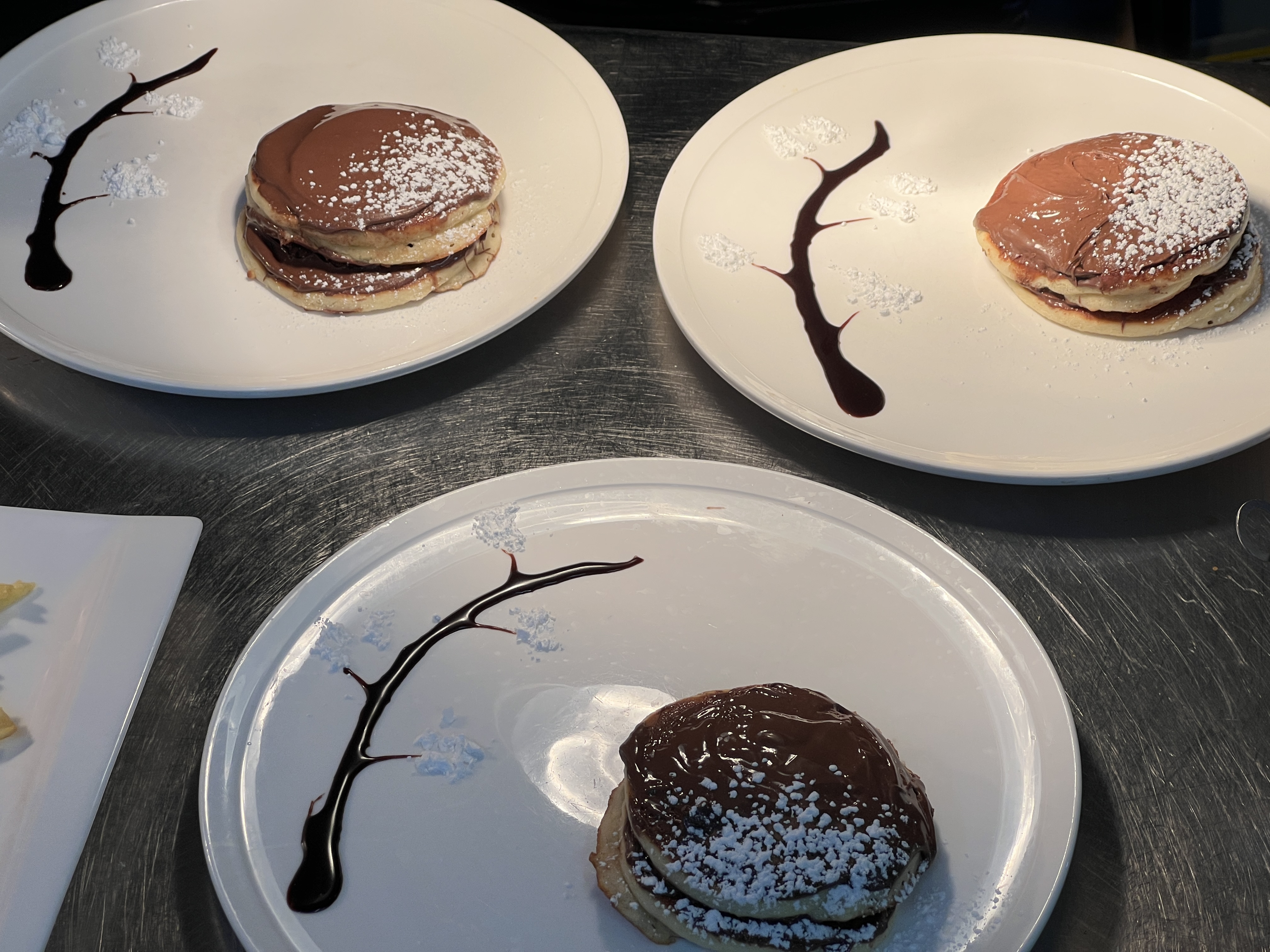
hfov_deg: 25.3
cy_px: 476
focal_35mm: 77
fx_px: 2825
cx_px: 635
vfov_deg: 19.1
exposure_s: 1/121
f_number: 2.8
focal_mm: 9
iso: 32
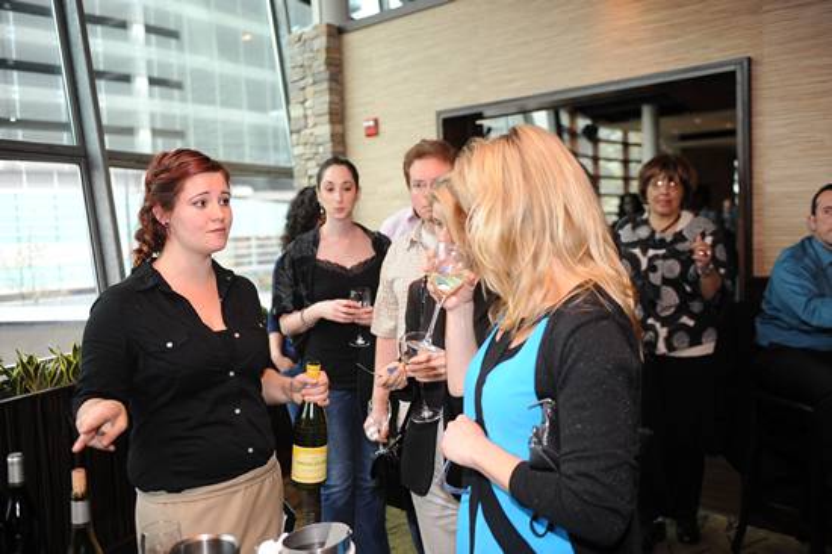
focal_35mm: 34
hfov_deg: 55.8
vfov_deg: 38.8
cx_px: 416
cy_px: 277
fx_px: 785
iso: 1000
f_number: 2.8
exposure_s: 1/160
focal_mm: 34
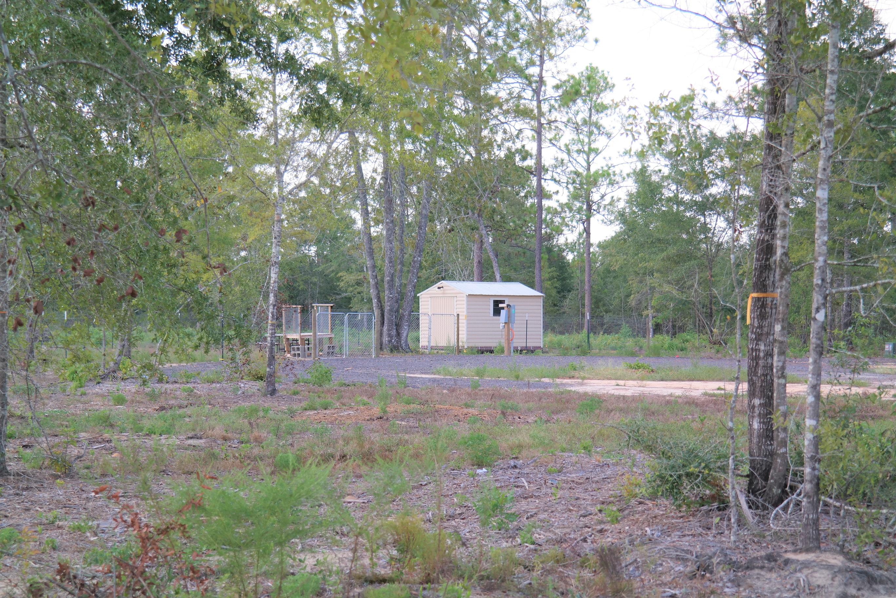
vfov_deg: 16.3
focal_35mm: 84
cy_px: 299
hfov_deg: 24.2
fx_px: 2091
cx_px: 448
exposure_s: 1/160
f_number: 5.6
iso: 200
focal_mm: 55
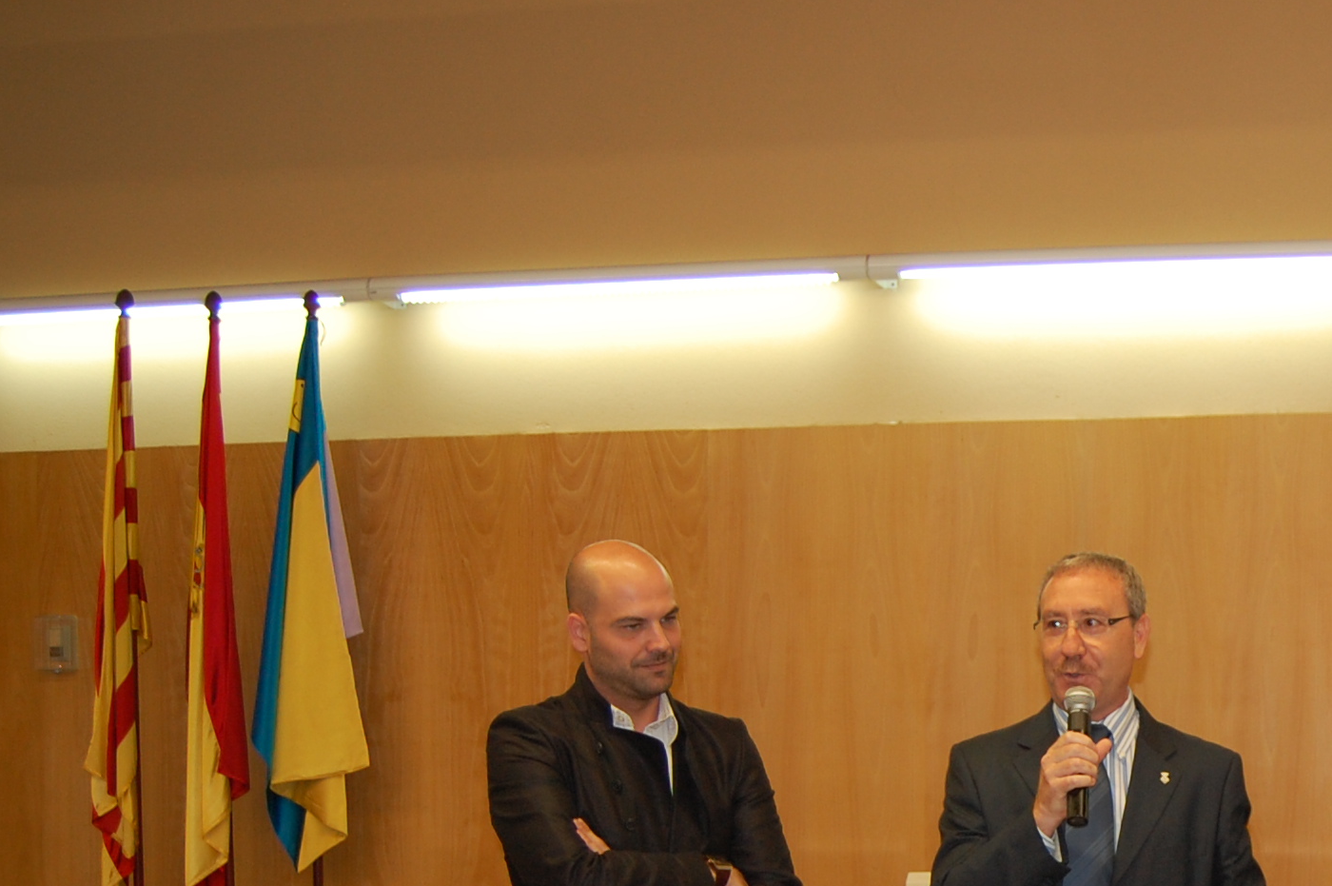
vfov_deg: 22.7
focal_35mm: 58
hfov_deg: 32.8
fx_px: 2144
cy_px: 809
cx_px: 1199
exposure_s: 1/60
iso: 400
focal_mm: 18
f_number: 3.5
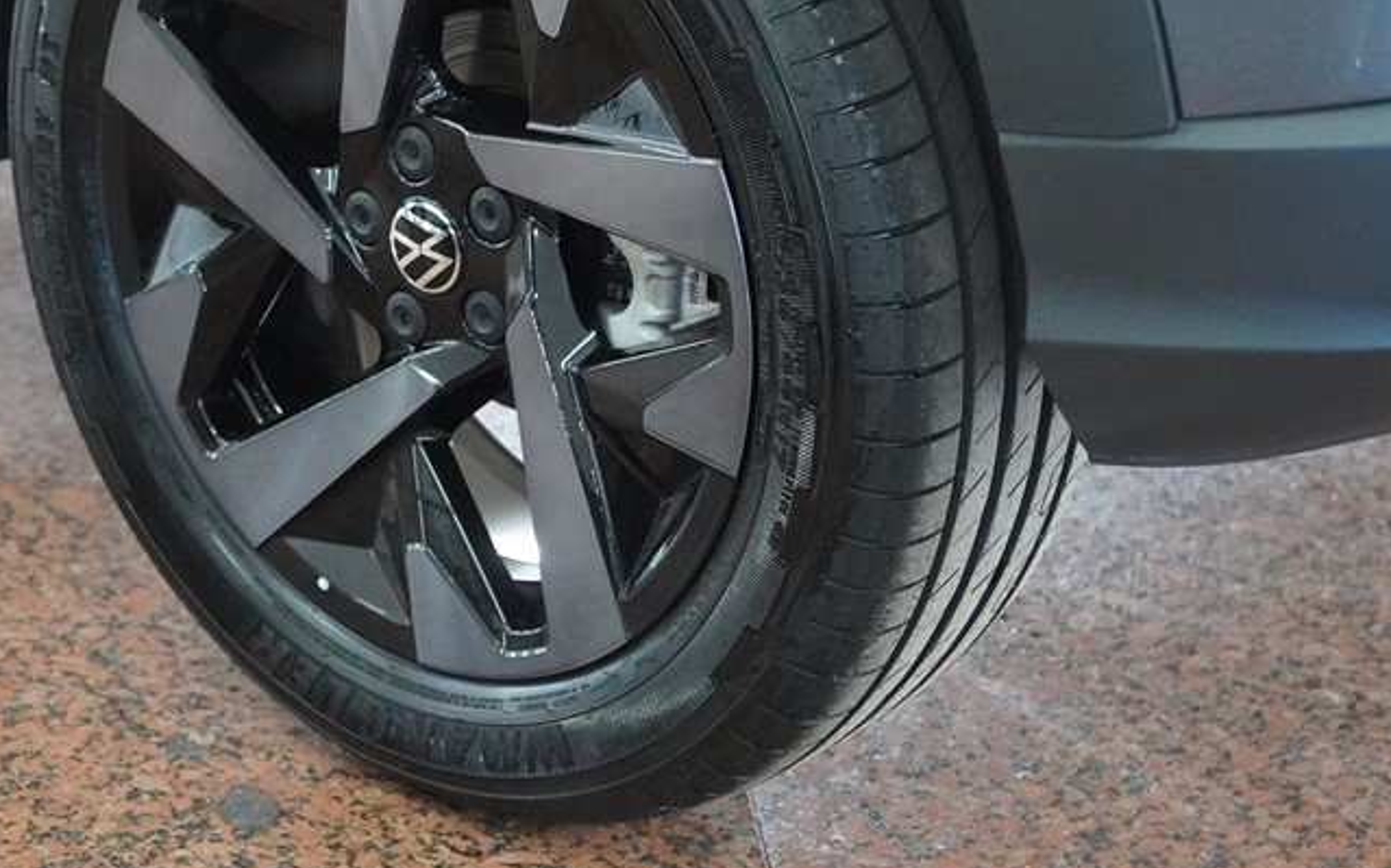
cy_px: 216
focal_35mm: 98
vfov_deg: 13.3
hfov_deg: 21.1
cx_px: 433
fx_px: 3714
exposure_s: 1/160
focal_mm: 40
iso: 5000
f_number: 2.8
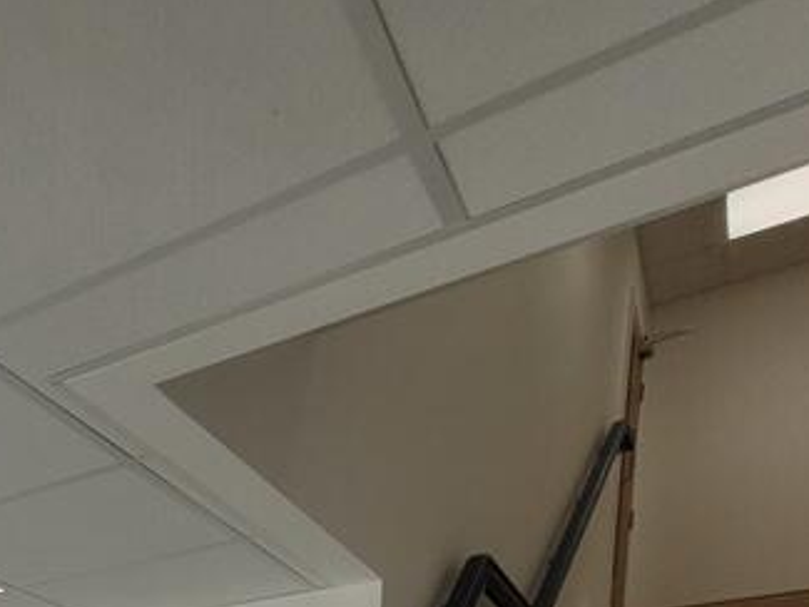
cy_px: 943
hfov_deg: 32.6
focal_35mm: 41
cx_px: -271
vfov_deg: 25.2
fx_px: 959
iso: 40
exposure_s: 1/399
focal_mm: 1.74
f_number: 2.2
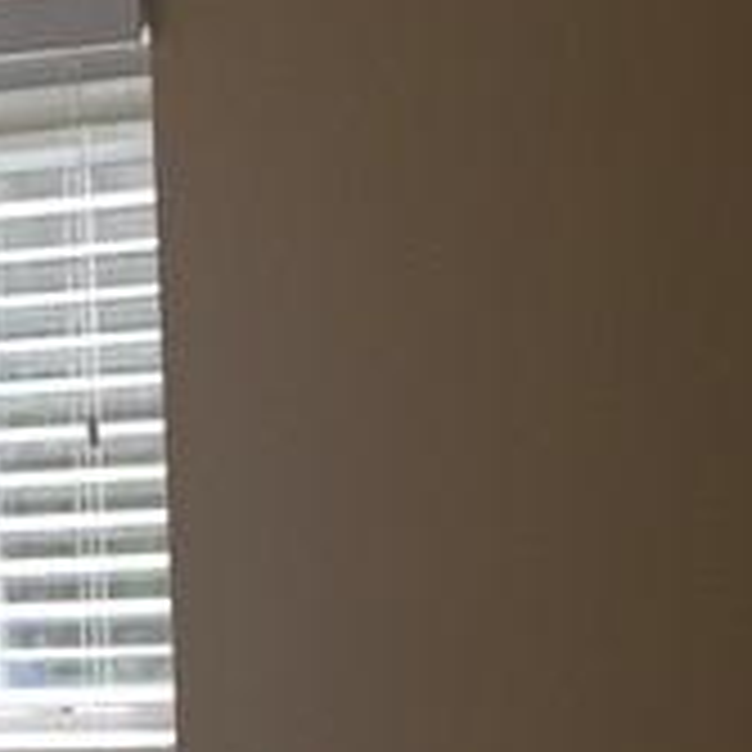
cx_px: 333
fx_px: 3859
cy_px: 1319
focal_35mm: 157
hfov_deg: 11.1
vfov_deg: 10.5
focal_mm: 4.15
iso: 40
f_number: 2.2
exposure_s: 1/120
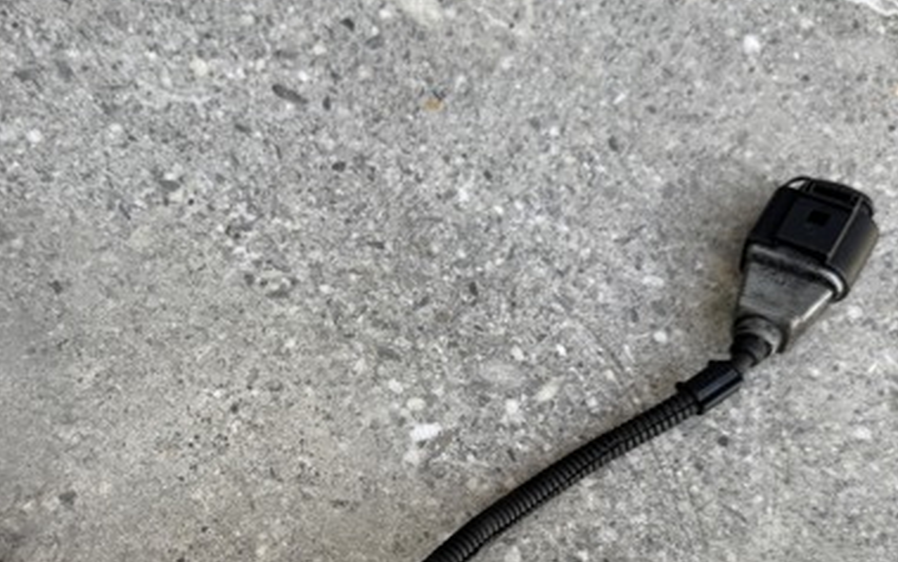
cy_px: 458
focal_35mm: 43
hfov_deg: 45.8
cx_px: 339
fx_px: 1053
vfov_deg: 29.1
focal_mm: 6.76
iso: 64
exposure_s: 1/216
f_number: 1.78
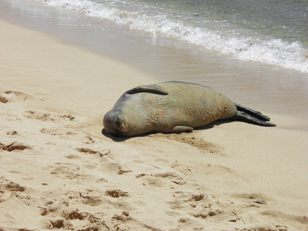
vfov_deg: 14.8
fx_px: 890
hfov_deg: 19.6
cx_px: 154
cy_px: 116
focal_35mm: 100
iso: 50
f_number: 5.6
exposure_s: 1/500
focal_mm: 17.1
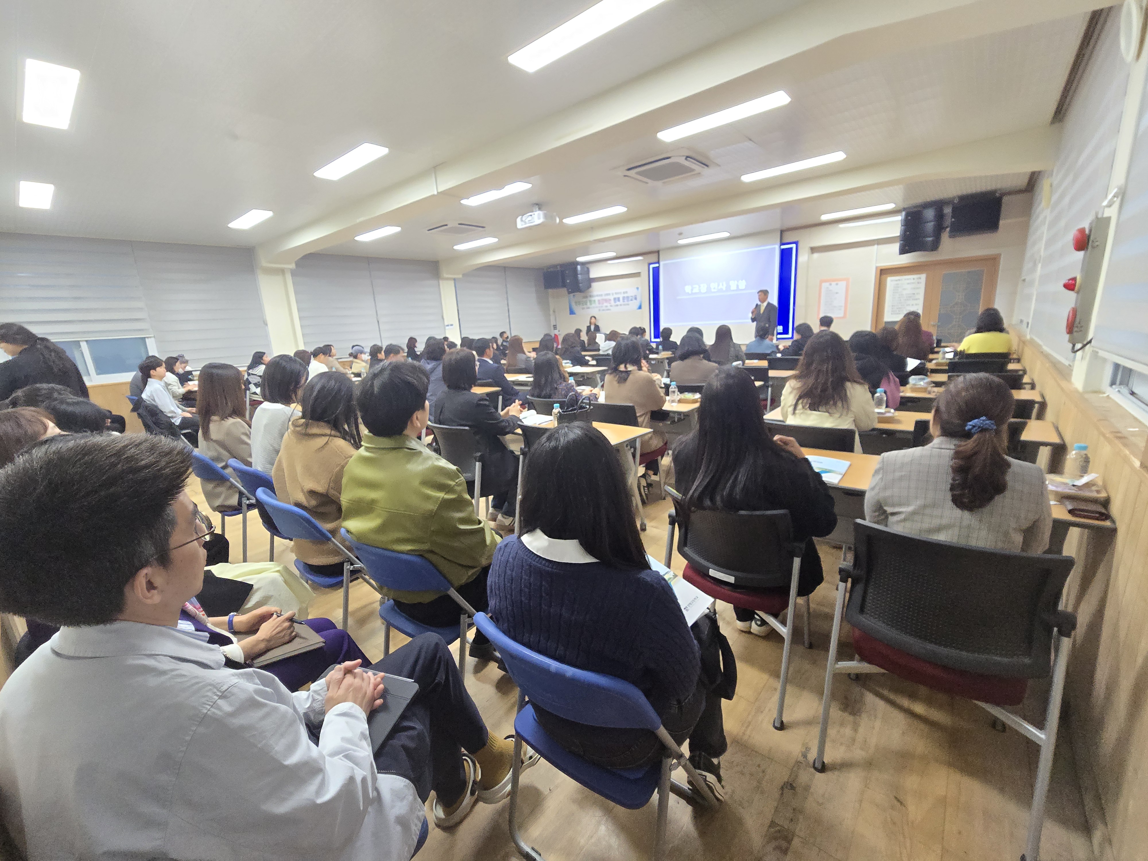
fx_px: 431
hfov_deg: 106.2
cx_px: 574
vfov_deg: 89.9
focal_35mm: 13
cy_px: 430
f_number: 2.2
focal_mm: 2.2
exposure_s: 1/60
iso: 500
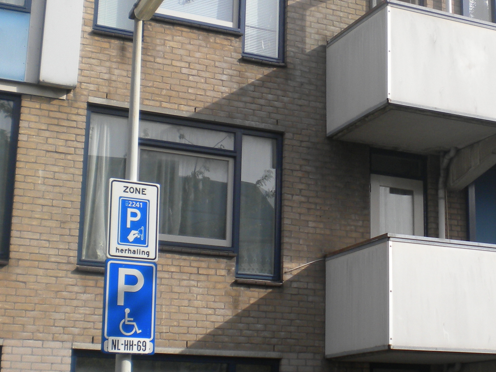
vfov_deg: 21.6
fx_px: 974
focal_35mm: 68
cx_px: 366
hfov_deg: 28.2
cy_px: 203
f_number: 4.6
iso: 80
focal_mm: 6.3
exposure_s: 1/548
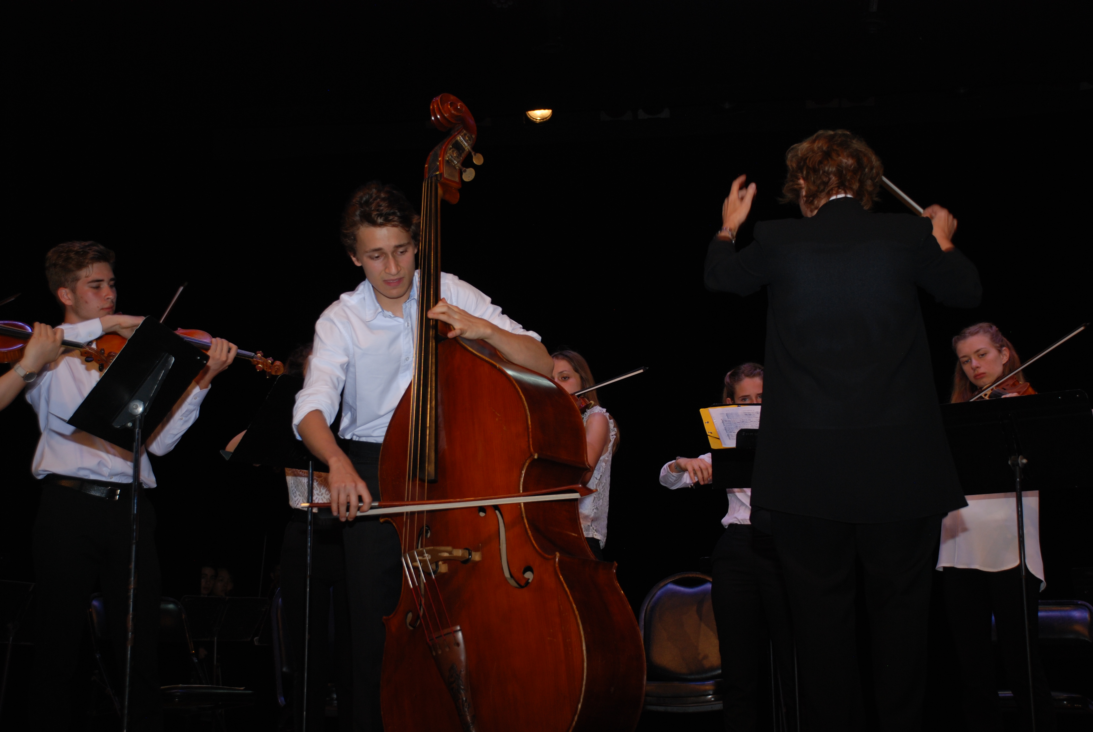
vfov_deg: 20.7
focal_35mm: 66
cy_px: 366
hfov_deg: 30.5
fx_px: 2006
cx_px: 546
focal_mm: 44
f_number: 4.8
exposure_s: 1/60
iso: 200
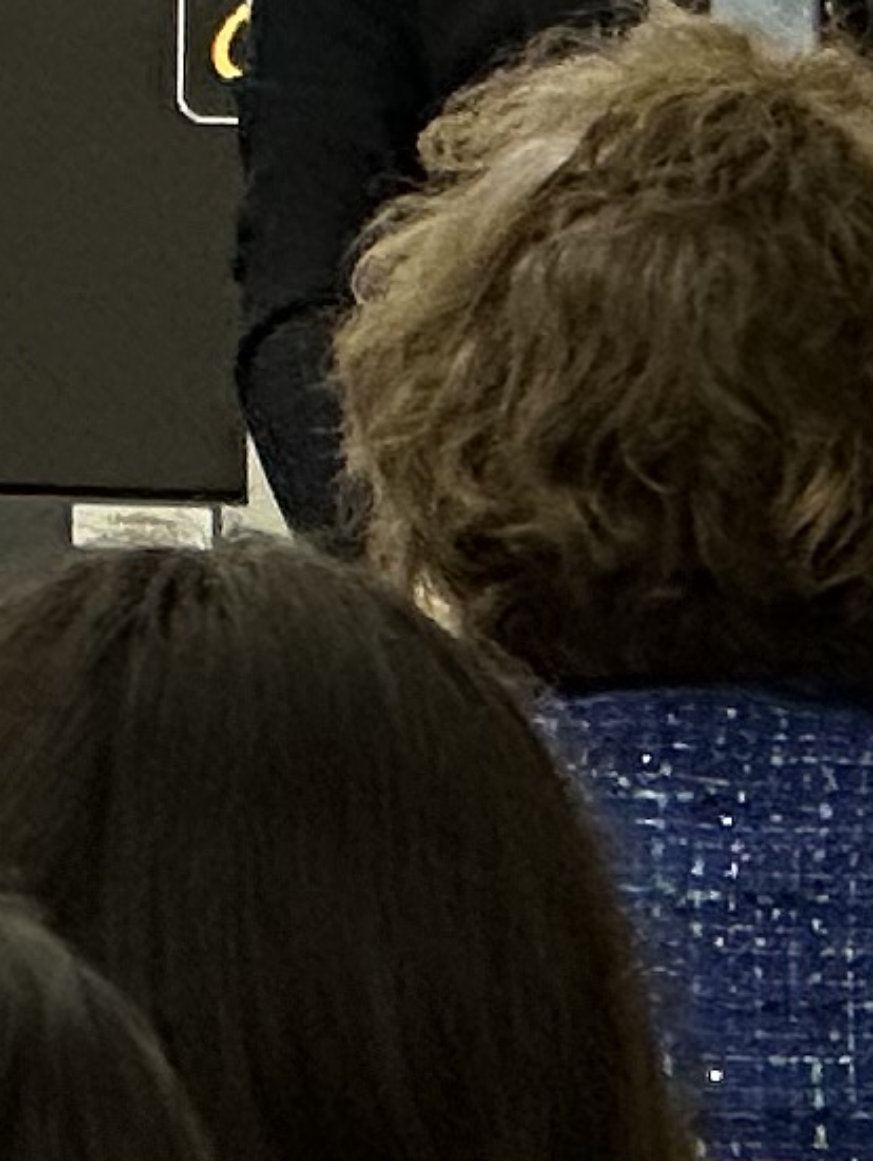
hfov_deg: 2.6
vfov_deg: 3.5
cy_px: -929
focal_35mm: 563
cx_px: -2140
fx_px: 18910
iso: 80
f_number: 2.8
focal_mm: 9
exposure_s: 1/120
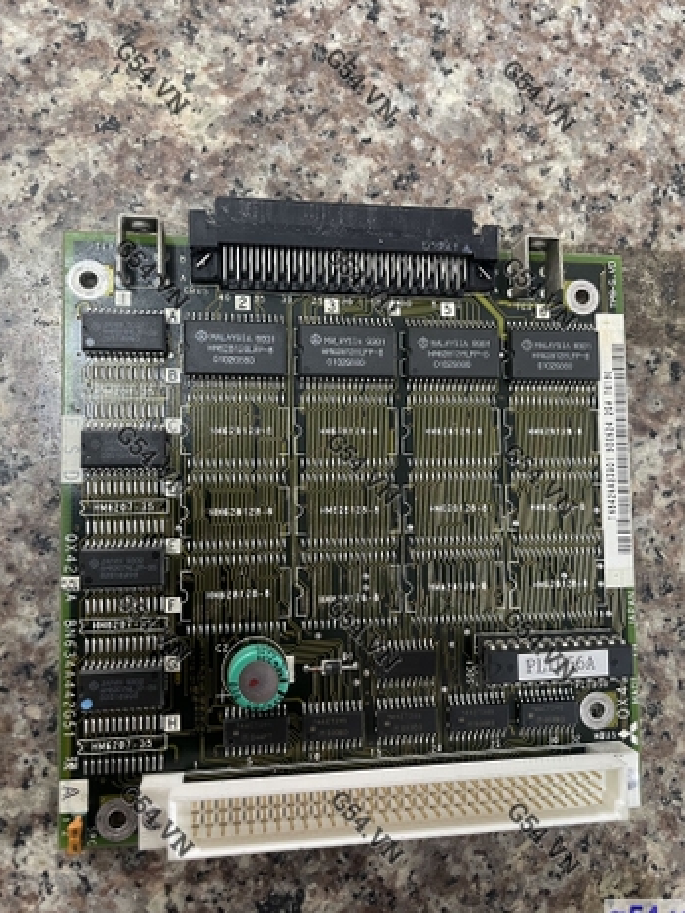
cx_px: 353
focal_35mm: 27
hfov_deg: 51.4
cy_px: 462
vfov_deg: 65.3
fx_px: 712
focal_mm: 4.2
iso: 320
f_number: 1.6
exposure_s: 1/50
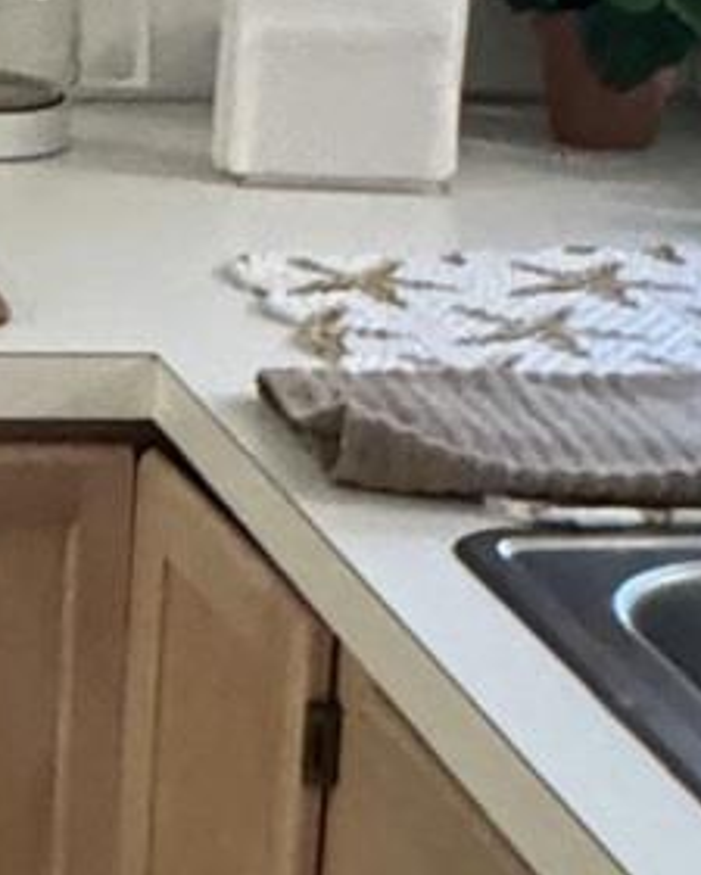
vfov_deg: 16.8
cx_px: -835
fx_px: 2903
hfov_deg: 11.8
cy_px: 31
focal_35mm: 112
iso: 800
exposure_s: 1/60
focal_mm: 2.22
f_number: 2.2
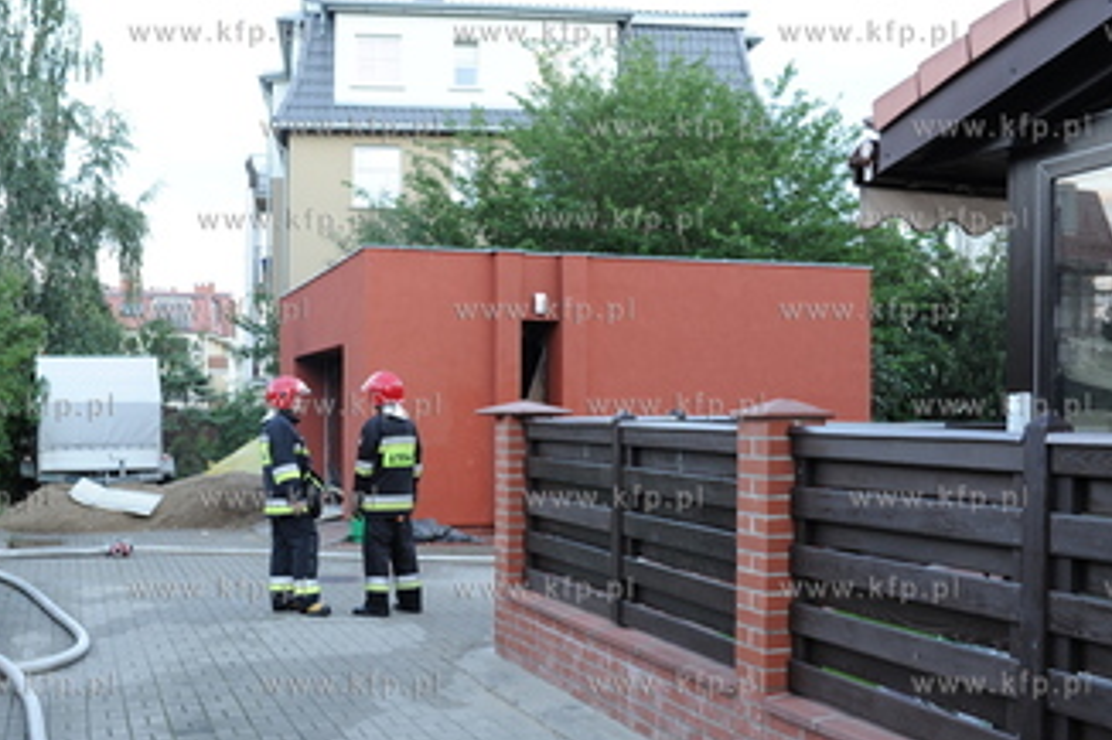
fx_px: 1327
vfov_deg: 31.1
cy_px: 450
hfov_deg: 45.3
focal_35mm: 43
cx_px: 471
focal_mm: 35
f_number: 4.5
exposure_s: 1/80
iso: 640
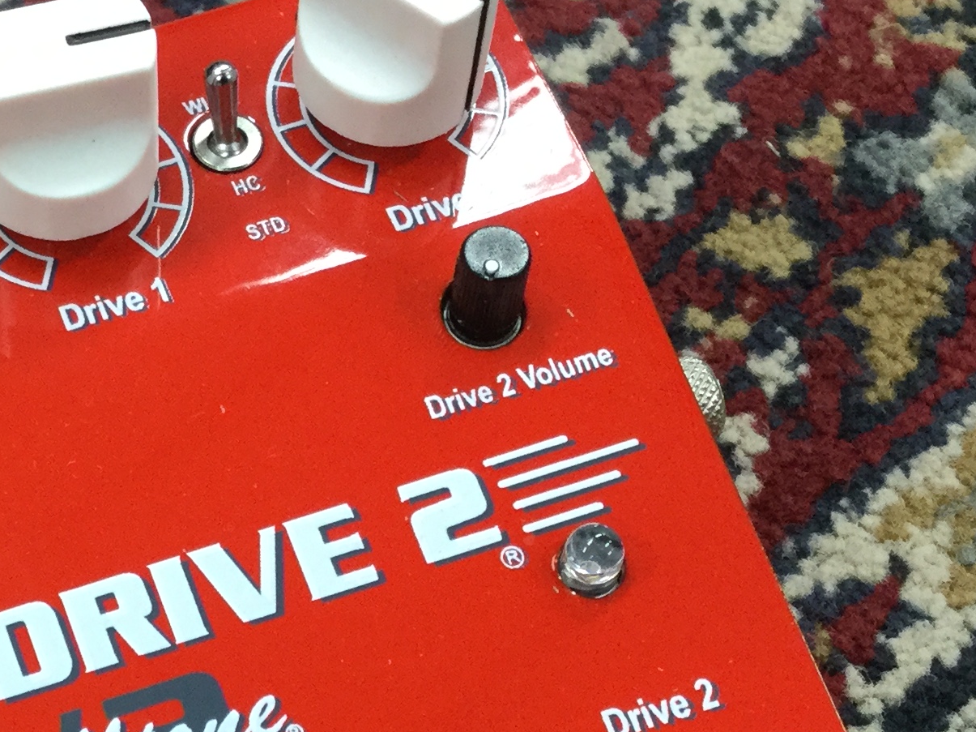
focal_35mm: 84
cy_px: 681
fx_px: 2368
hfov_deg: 22.8
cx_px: 116
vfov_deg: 17.3
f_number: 2.4
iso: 80
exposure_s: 1/30
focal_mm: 3.3
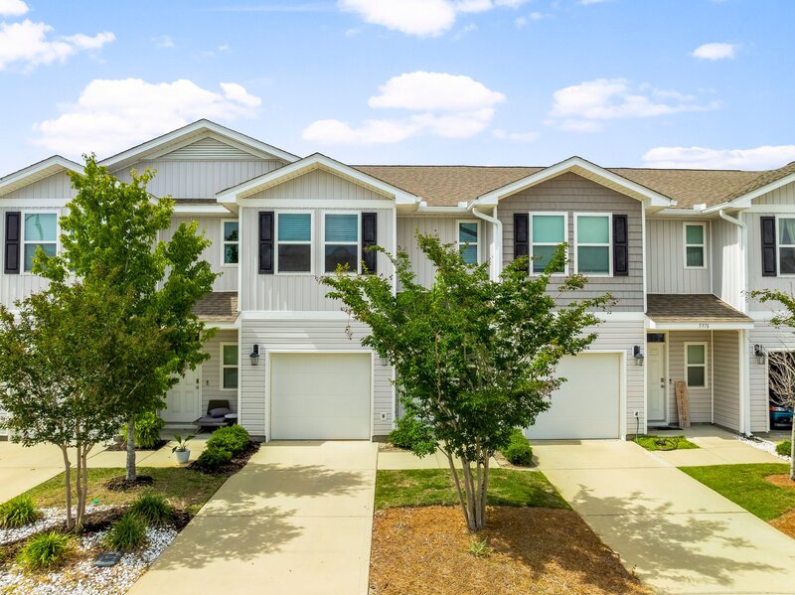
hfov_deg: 71.6
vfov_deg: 56.8
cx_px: 398
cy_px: 298
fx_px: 551
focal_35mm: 24
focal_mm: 12.29
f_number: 3.5
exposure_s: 1/1600
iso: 200
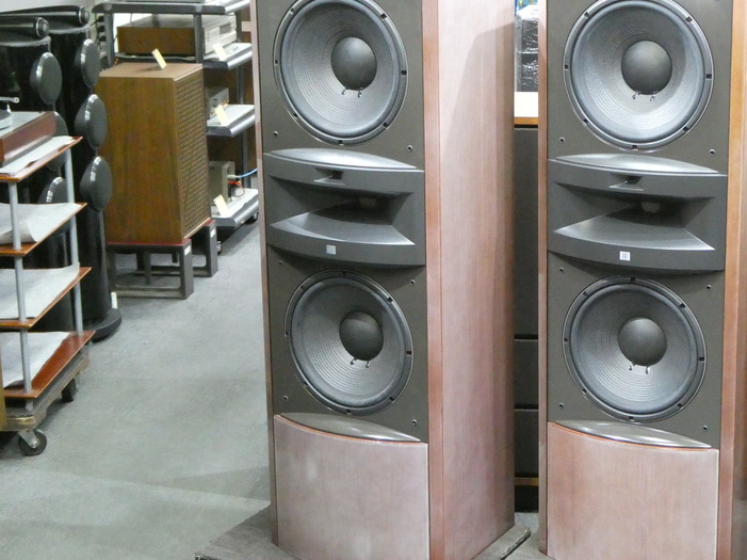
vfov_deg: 19.9
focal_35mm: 74
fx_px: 1596
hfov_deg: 26.2
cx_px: 496
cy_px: 267
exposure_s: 1/20
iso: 1600
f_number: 4.1
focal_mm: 9.6
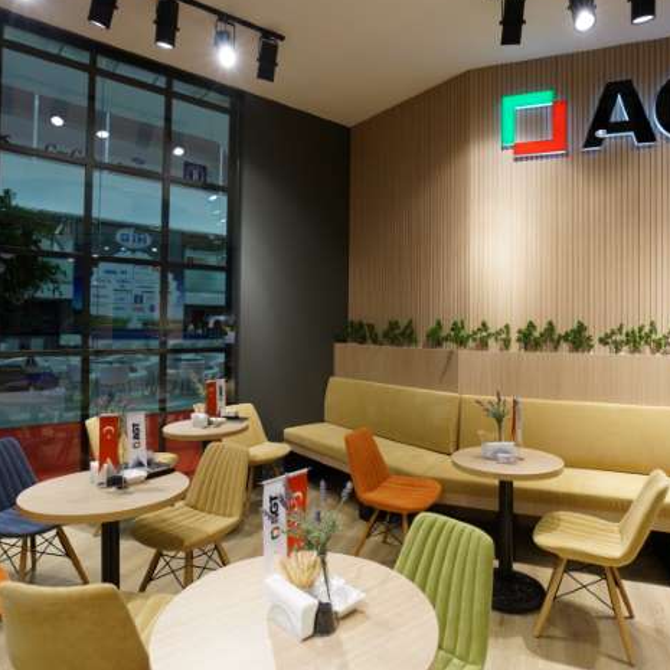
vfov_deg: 72.1
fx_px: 460
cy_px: 326
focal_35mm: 21
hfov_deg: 72.1
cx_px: 353
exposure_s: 1/200
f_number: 5.6
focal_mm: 16
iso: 1600
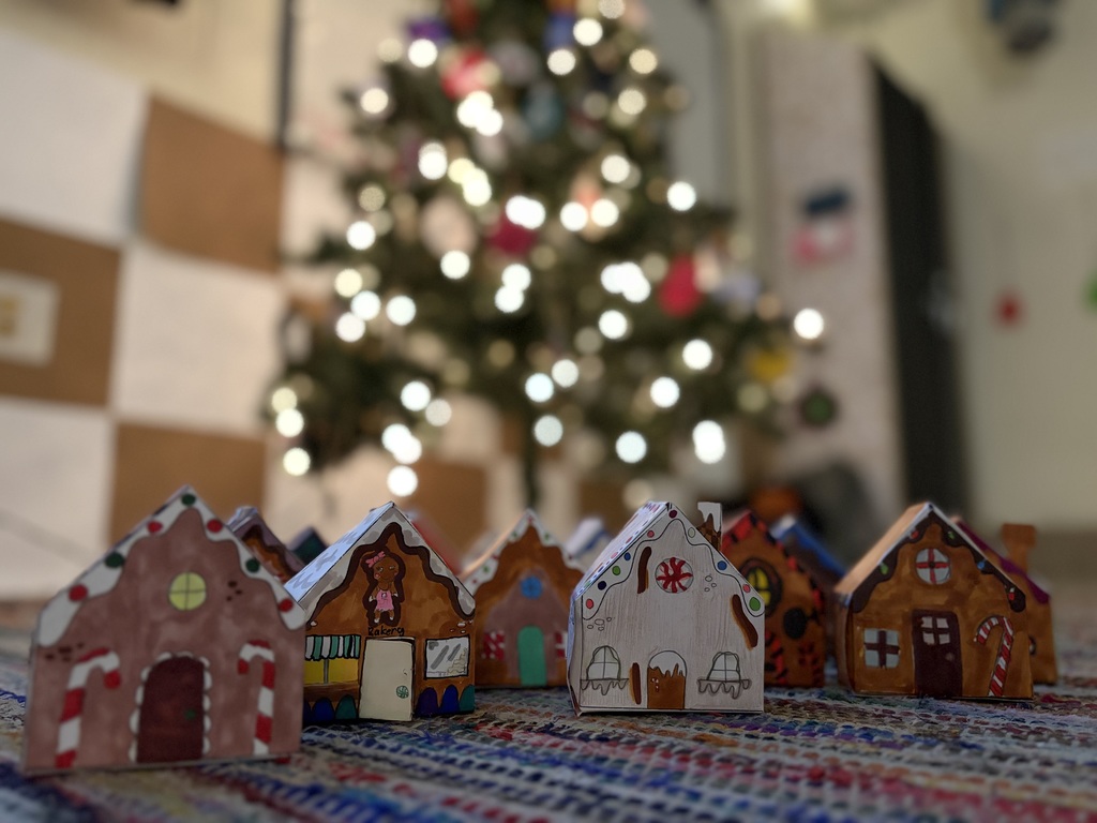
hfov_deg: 67.3
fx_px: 824
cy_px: 412
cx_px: 548
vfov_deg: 53.1
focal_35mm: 26
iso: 640
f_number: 1.6
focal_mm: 5.96
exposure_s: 1/40
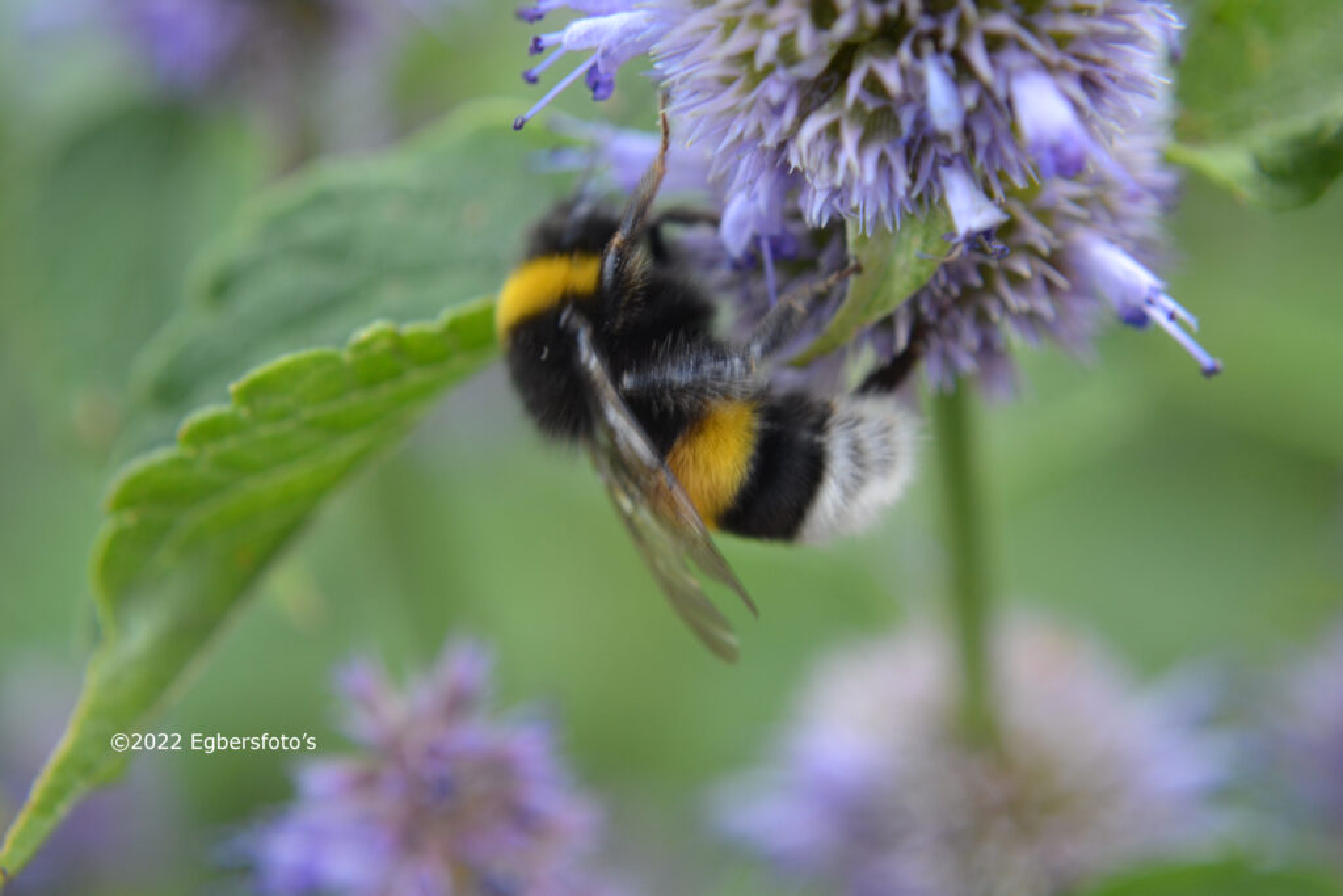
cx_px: 672
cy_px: 448
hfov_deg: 31.9
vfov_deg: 21.6
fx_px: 2350
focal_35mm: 63
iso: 400
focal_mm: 42
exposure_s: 1/60
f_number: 5.3
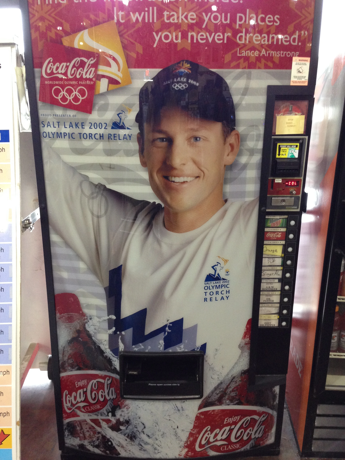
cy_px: 230
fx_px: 439
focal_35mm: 33
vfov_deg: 55.4
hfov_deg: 42.9
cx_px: 172
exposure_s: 1/20
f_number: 2.4
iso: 200
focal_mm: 4.12
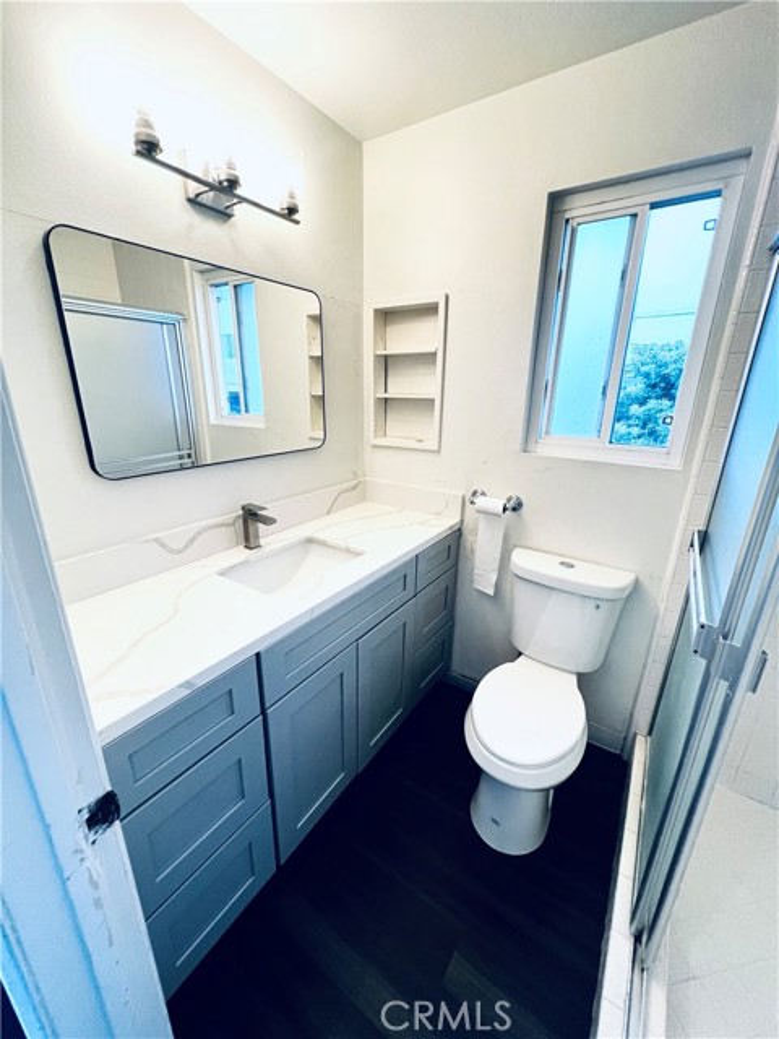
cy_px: 520
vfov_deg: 106.2
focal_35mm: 13
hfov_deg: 89.9
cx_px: 390
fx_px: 390
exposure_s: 1/120
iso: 200
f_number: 1.8
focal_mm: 1.57
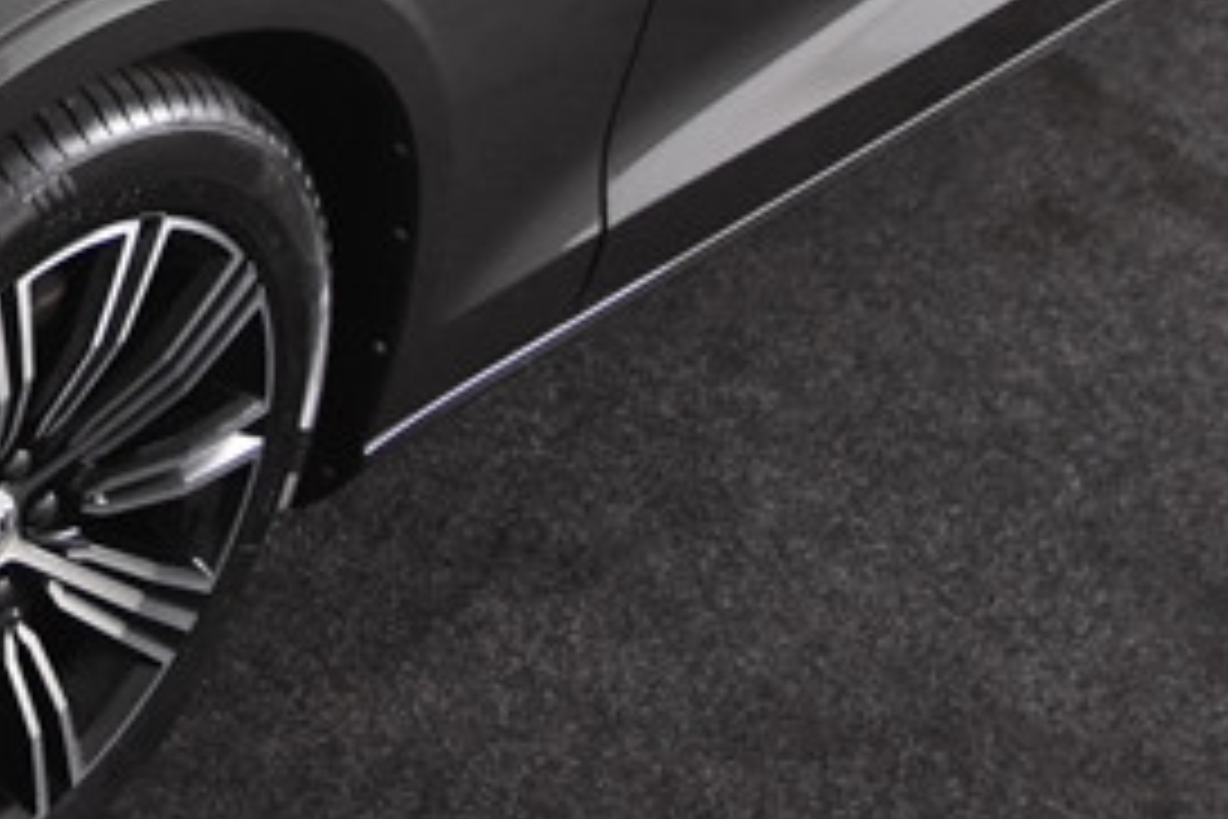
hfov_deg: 16.0
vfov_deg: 10.8
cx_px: -162
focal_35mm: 124
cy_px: -304
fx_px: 4229
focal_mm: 22
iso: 1600
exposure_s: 1/50
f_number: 3.5
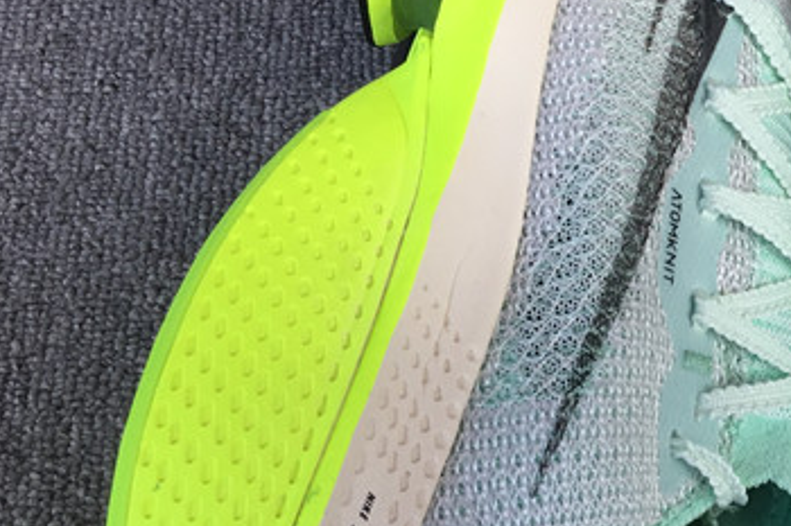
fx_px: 1823
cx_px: 811
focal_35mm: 83
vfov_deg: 16.4
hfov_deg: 23.4
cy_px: 245
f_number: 2.4
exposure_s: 1/199
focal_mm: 3.3
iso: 25
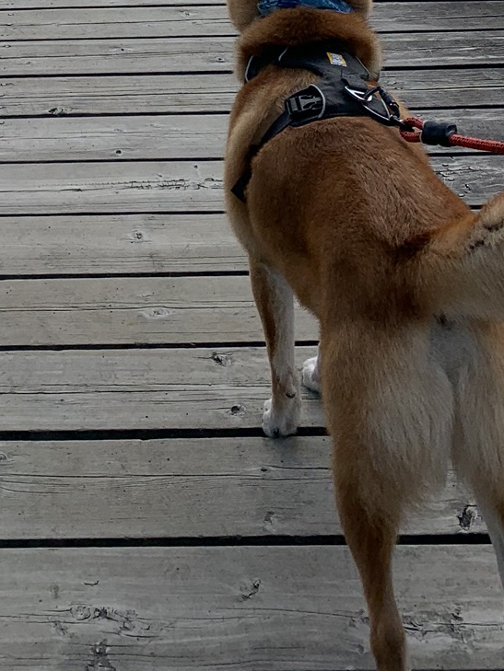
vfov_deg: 23.2
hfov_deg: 19.6
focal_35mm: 73
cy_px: -238
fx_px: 1417
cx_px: 13
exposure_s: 1/4902
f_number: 1.8
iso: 25
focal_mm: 4.25
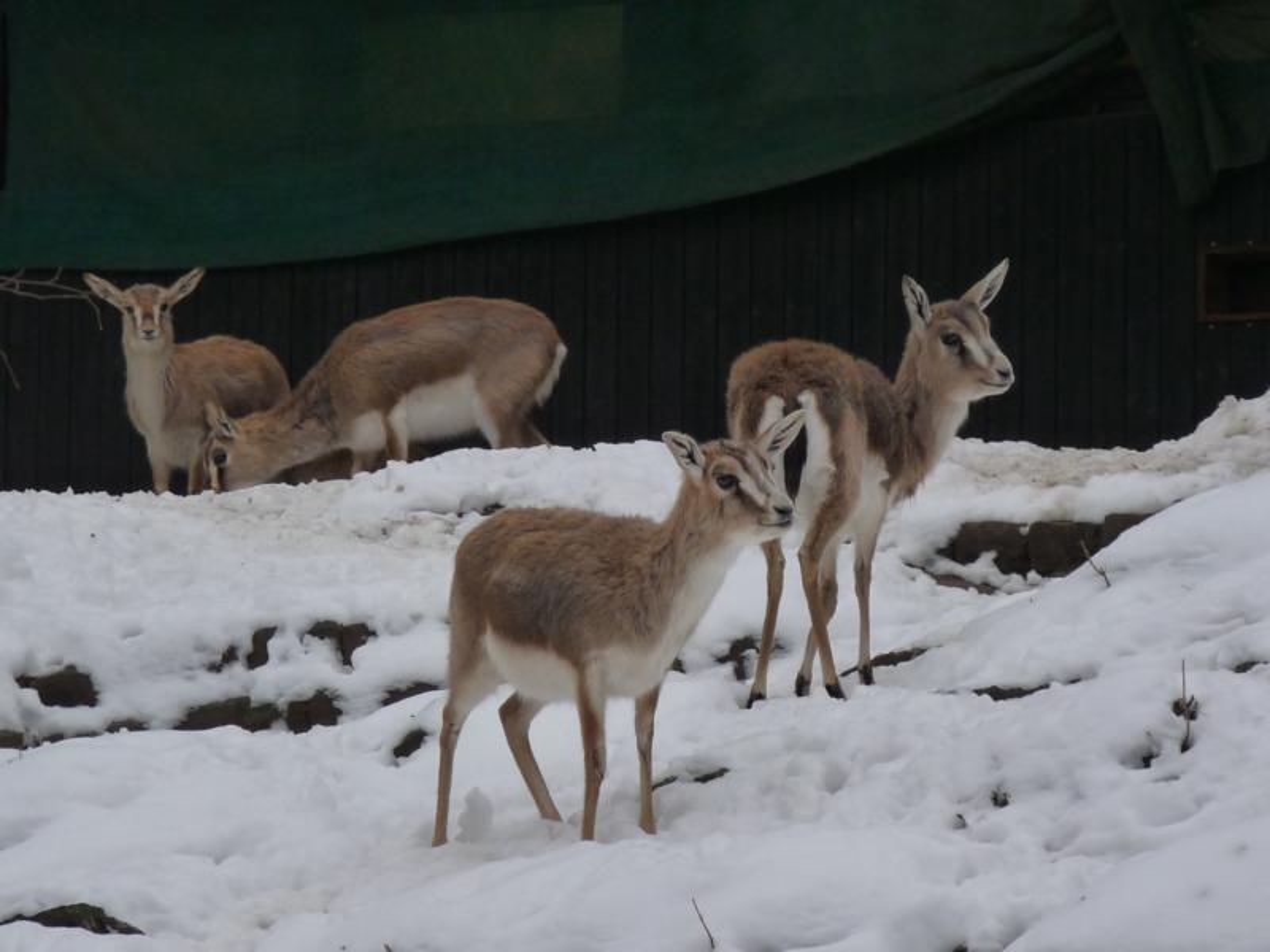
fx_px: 13318
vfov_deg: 4.1
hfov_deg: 5.5
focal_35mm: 363
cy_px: 476
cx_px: 635
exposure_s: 1/250
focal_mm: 45.4
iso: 160
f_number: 4.5
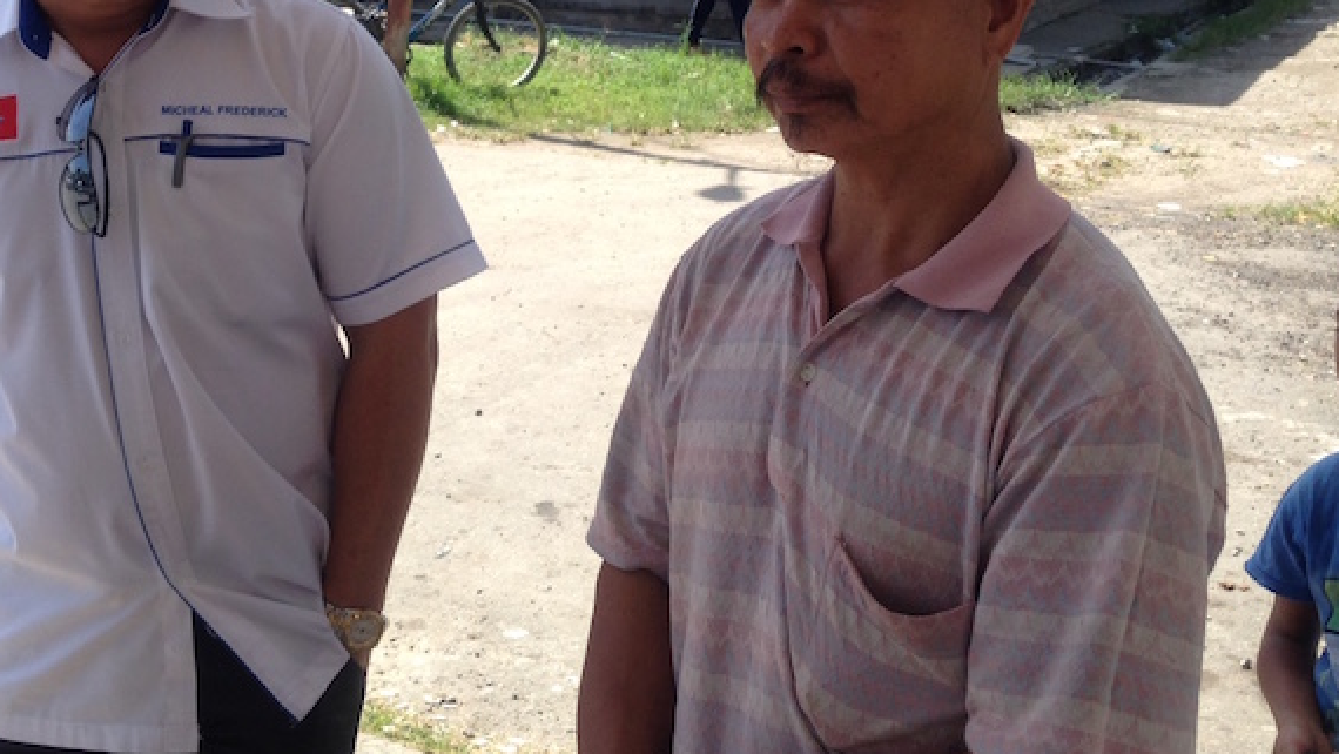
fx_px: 1882
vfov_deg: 22.2
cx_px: 510
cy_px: 115
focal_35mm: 53
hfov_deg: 38.9
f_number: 2.4
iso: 50
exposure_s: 1/609
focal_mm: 4.12
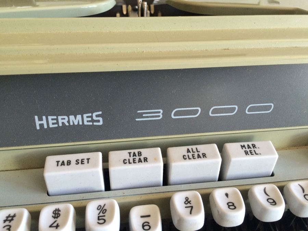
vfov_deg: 48.2
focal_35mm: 29
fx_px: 258
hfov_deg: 61.7
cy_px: 116
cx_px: 154
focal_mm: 4.15
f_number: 2.2
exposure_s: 1/30
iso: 80
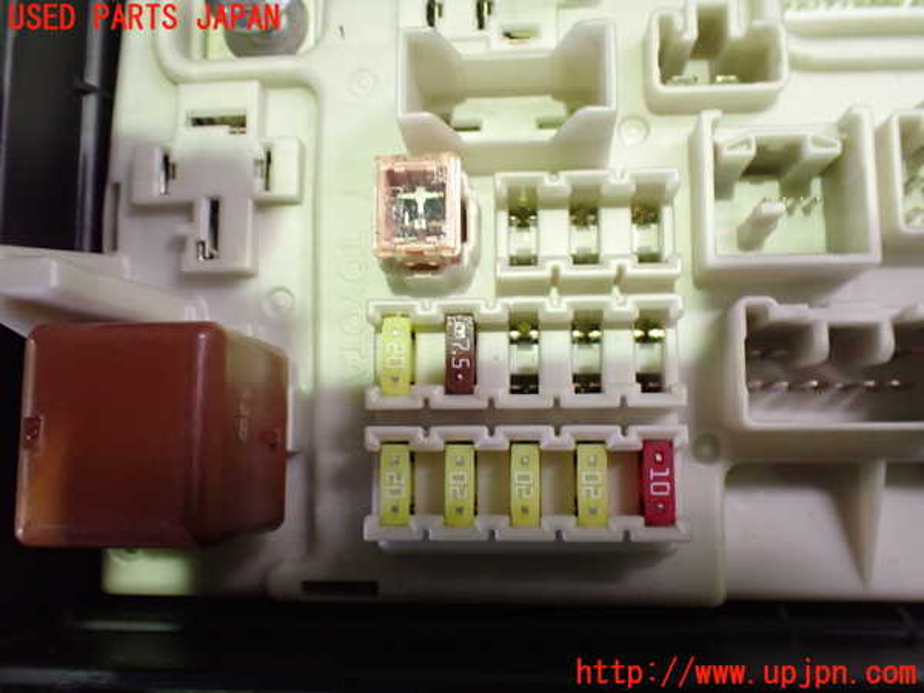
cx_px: 462
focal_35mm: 30
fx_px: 801
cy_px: 346
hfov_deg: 60.0
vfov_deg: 46.8
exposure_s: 1/30
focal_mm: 5.4
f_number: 2.3
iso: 800
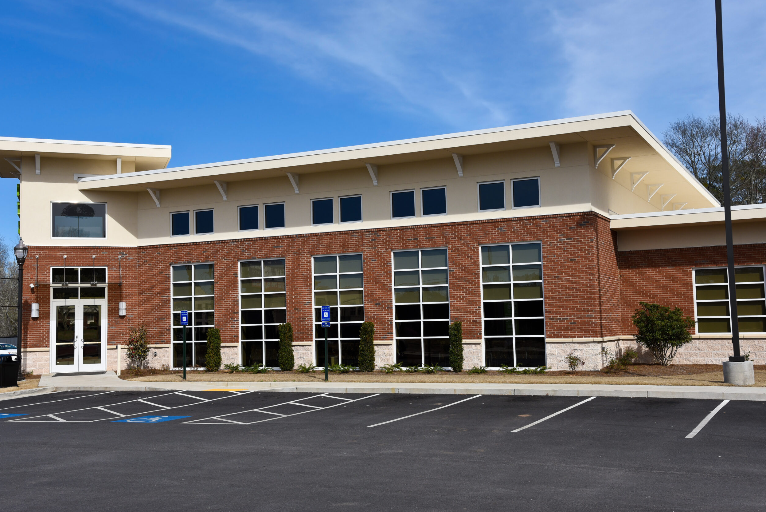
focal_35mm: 39
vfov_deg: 34.2
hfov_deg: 49.5
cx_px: 377
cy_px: 255
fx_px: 830
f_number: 8
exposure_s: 1/800
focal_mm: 38
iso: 200
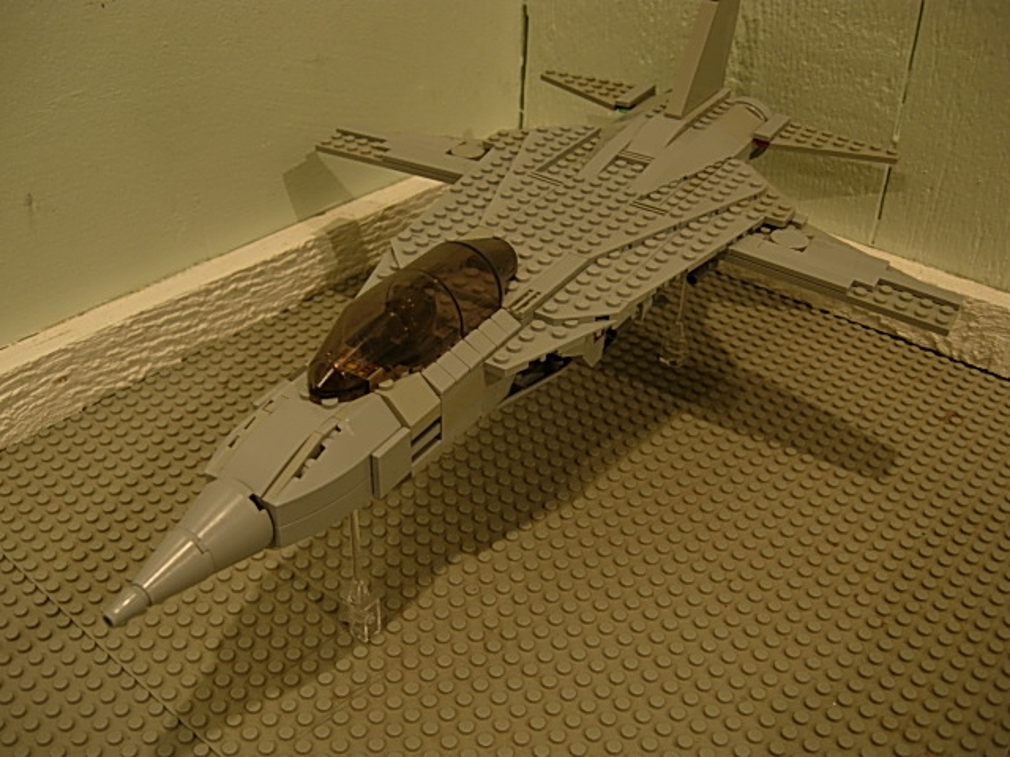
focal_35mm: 36
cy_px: 378
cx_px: 505
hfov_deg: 51.4
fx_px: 1050
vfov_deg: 39.7
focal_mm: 7.5
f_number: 2.7
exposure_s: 1/4
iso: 62
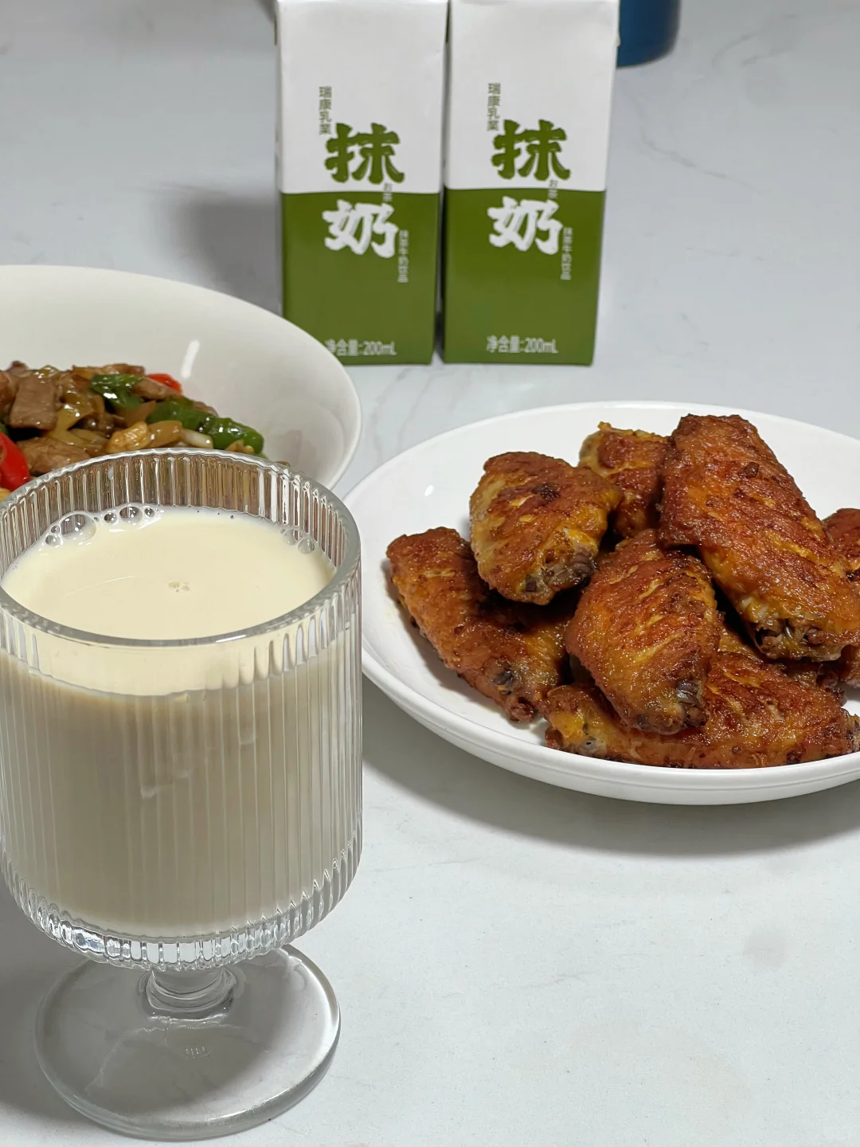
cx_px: 430
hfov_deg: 19.1
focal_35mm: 77
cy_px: 574
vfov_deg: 25.3
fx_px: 2551
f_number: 2.8
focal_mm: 9
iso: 80
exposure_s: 1/100
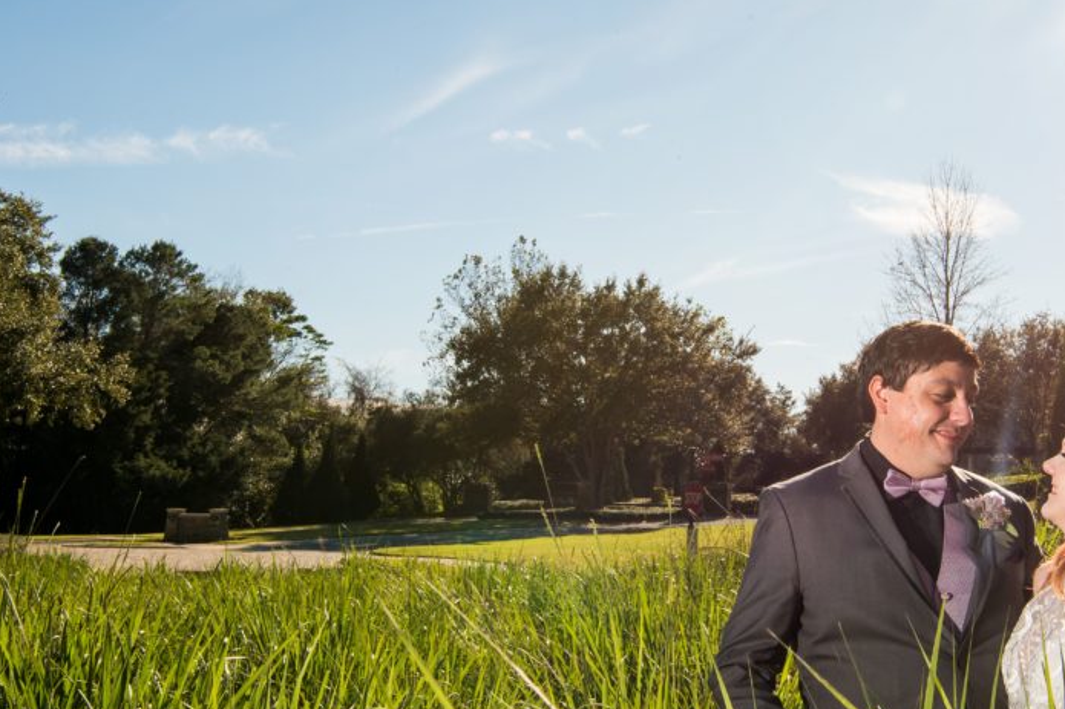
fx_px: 1745
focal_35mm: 59
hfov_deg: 33.6
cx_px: 708
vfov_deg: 23.0
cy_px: 369
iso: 160
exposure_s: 1/100
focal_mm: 40
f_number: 20
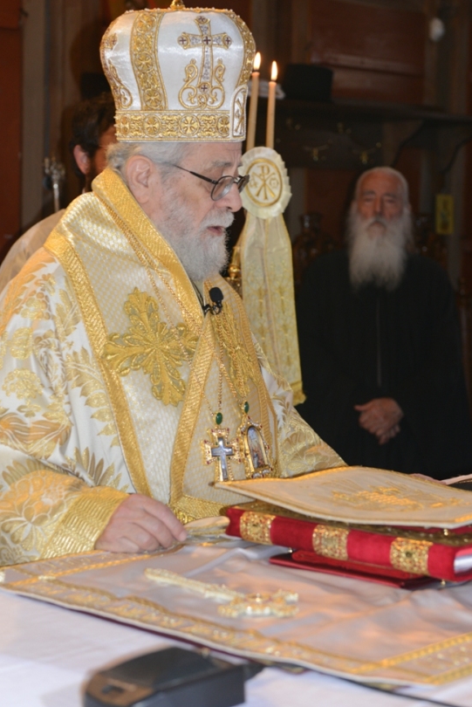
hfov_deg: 16.5
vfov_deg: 24.5
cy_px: 335
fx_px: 1630
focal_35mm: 83
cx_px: 233
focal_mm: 70
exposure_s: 1/60
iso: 800
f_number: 5
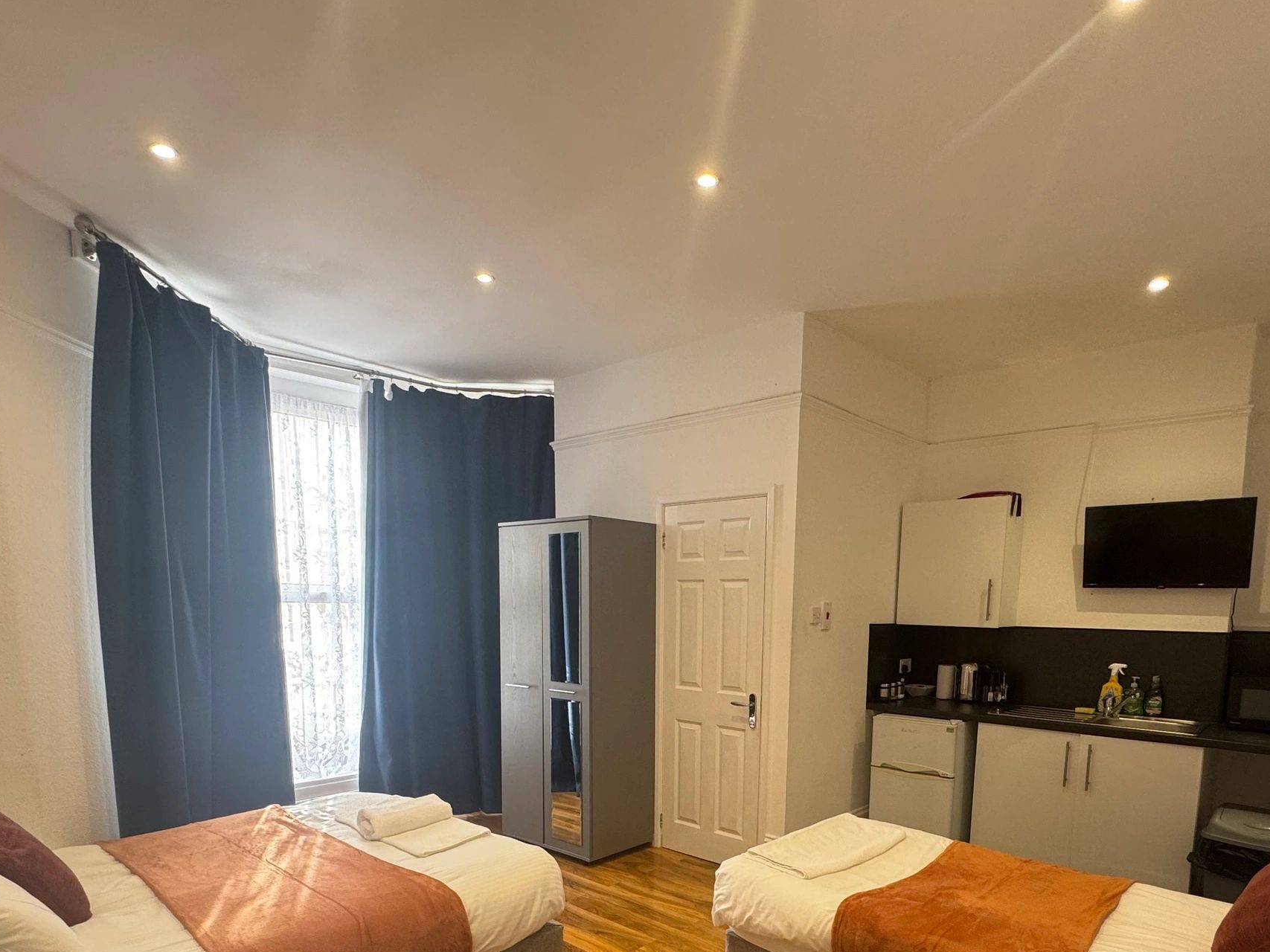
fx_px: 770
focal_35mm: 21
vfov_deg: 60.4
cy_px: 700
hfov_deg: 78.9
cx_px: 667
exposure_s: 1/99
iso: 200
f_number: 2.2
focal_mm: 2.22
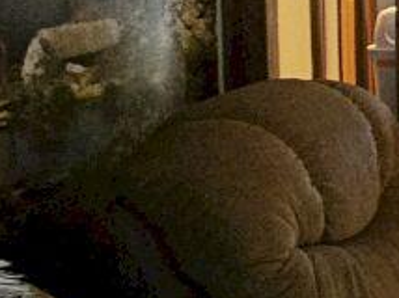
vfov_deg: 17.3
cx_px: 1179
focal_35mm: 81
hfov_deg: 11.7
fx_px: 933
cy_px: -61
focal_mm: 2.2
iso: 800
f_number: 2.2
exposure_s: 1/24
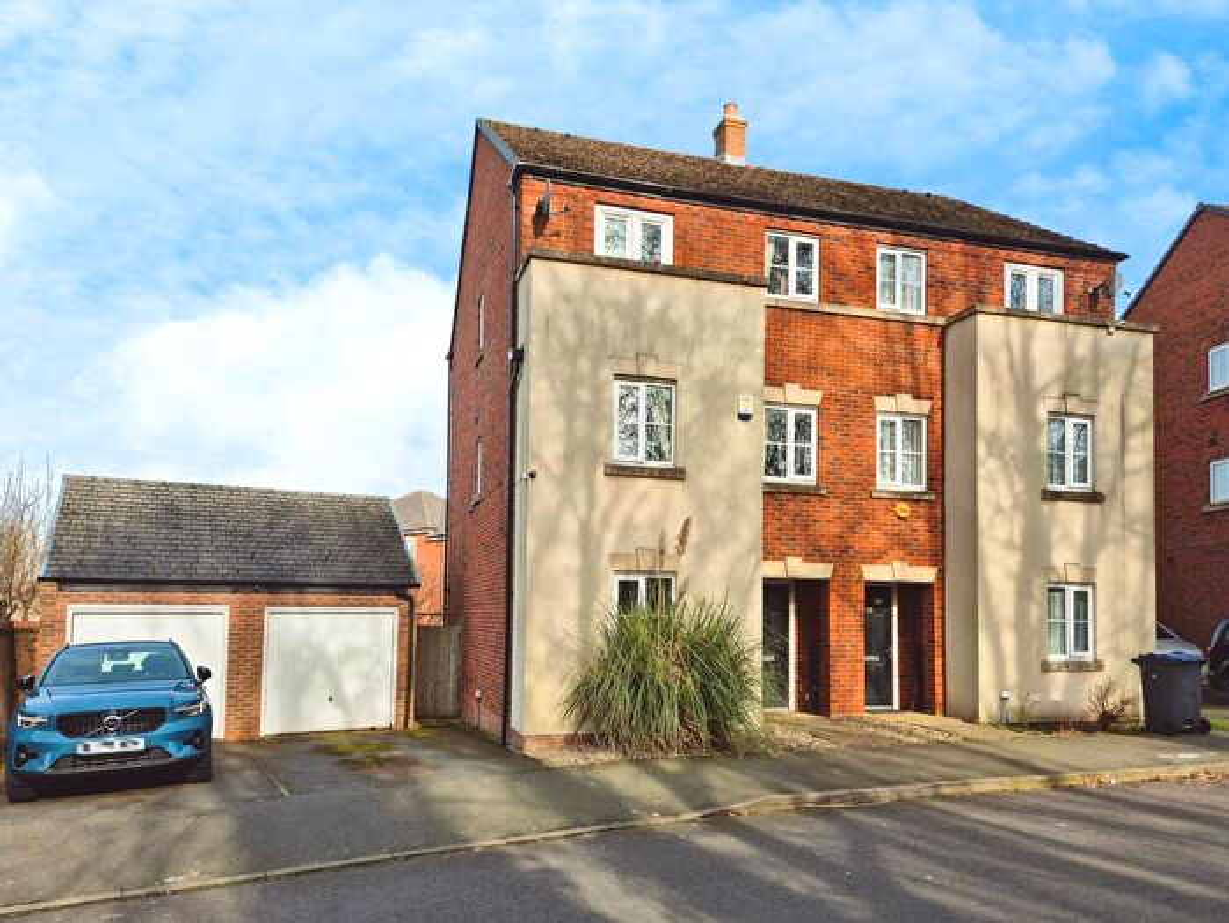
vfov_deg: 58.9
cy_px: 462
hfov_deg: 73.9
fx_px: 817
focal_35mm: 23
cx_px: 614
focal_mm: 5.4
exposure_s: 1/1372
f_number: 1.8
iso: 25
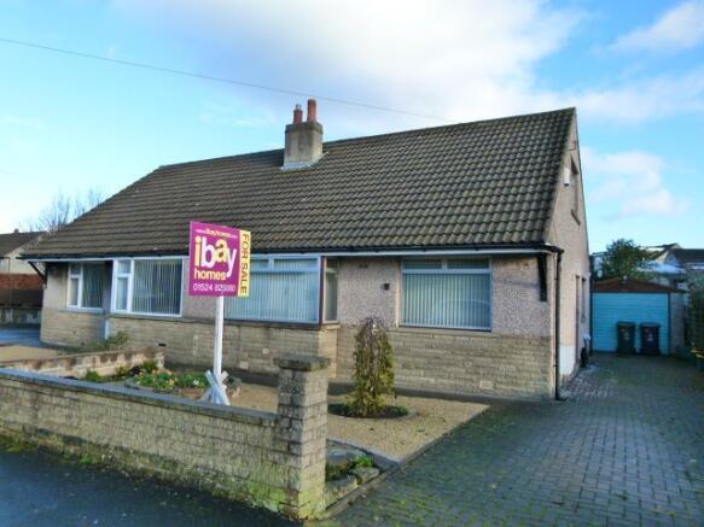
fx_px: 508
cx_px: 352
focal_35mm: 25
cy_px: 264
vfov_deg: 54.9
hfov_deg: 69.4
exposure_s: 1/250
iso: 250
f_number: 4
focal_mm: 4.5
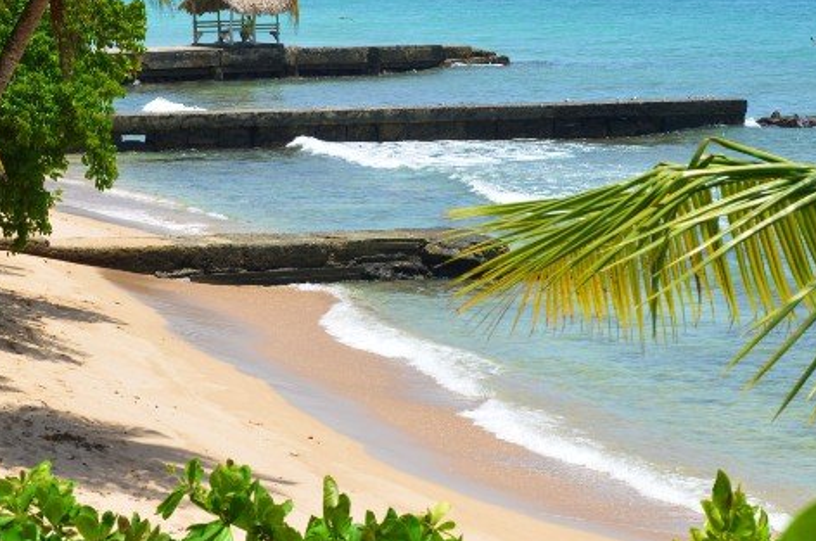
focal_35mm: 127
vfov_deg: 10.7
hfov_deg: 16.2
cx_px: 449
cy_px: 173
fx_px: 2874
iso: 100
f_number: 8
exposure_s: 1/250
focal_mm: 50
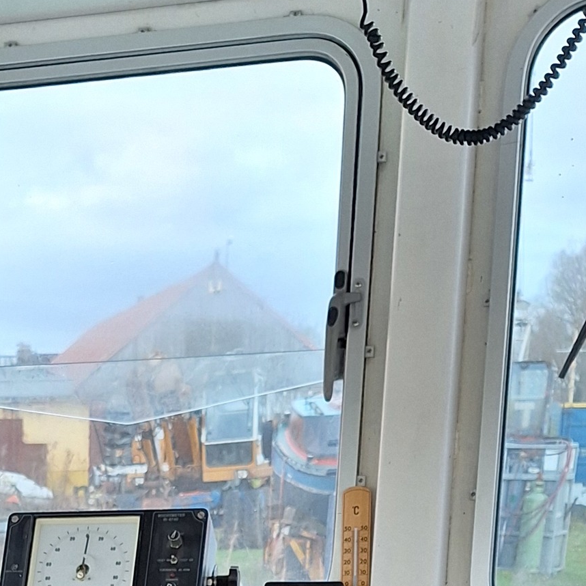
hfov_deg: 20.8
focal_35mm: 79
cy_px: 827
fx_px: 1513
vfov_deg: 19.6
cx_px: -71
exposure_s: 1/50
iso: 80
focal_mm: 5.54
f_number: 1.8
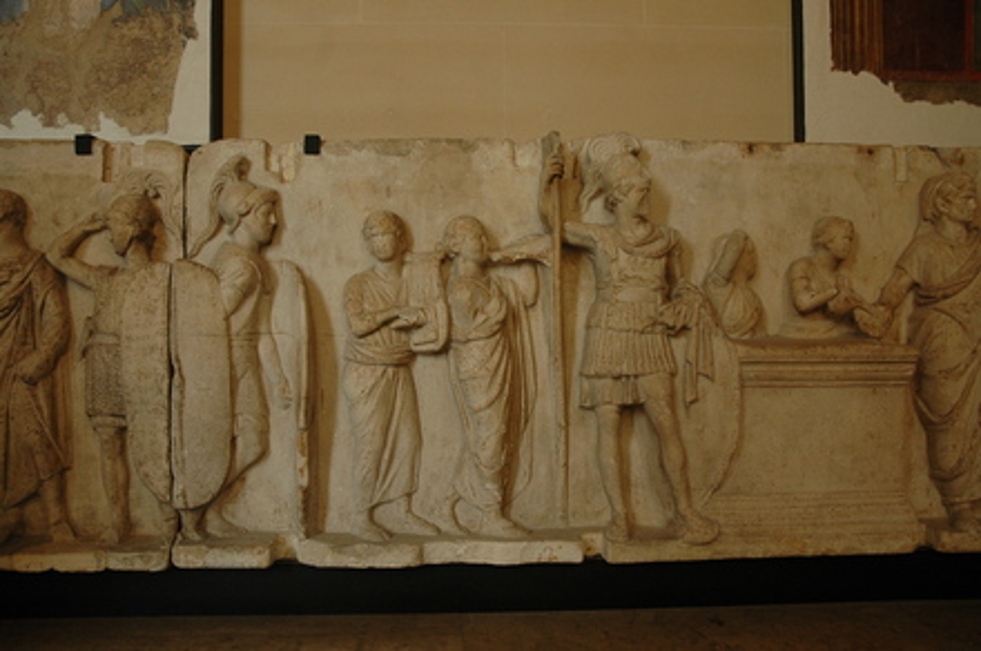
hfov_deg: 57.3
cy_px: 326
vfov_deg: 39.9
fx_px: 898
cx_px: 490
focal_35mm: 33
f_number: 4.8
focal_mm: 22
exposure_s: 1/90
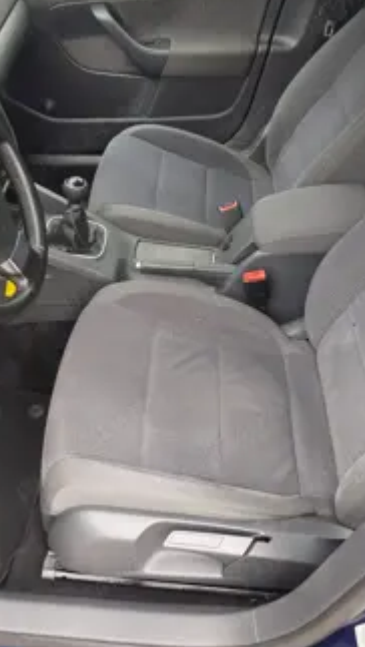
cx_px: 148
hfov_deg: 37.7
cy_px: 331
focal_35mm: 31
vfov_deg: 62.6
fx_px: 533
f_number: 1.65
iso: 200
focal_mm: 6.19
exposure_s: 1/100
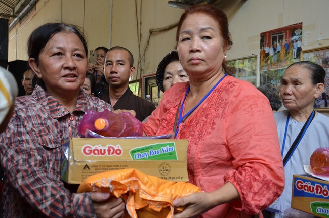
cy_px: 109
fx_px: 383
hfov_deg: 46.5
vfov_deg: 31.8
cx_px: 164
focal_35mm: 42
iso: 640
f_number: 6.3
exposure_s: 1/160
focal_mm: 28
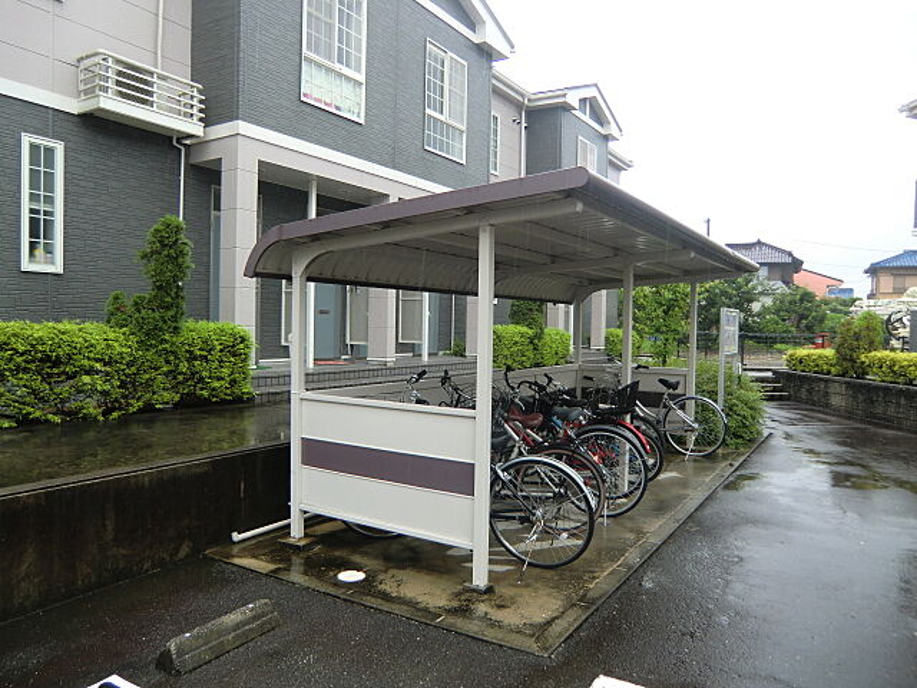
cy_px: 344
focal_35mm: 24
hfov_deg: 71.6
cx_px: 458
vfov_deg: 56.8
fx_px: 636
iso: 64
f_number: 3.2
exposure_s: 1/125
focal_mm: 4.3
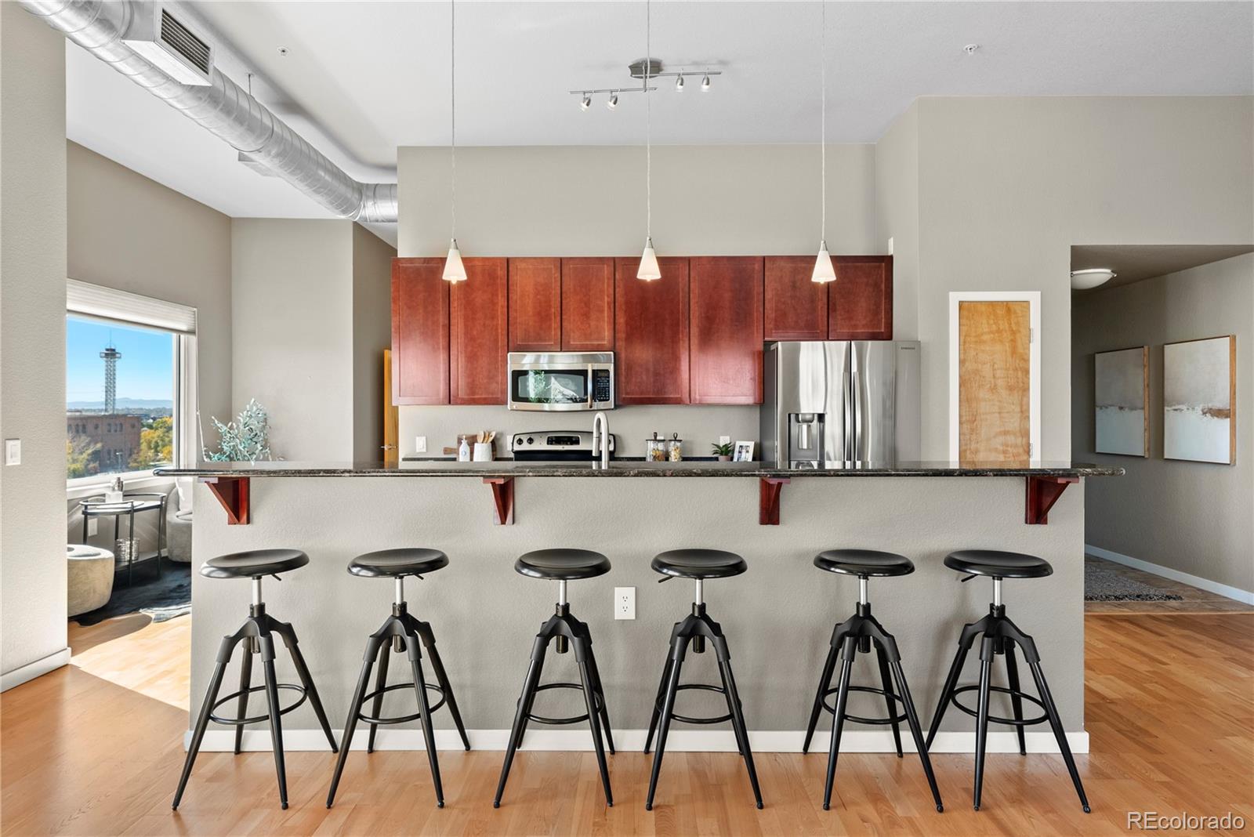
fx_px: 662
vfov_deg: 64.6
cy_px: 418
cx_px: 627
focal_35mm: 19
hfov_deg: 86.9
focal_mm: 19
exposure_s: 1/15
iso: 640
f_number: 8
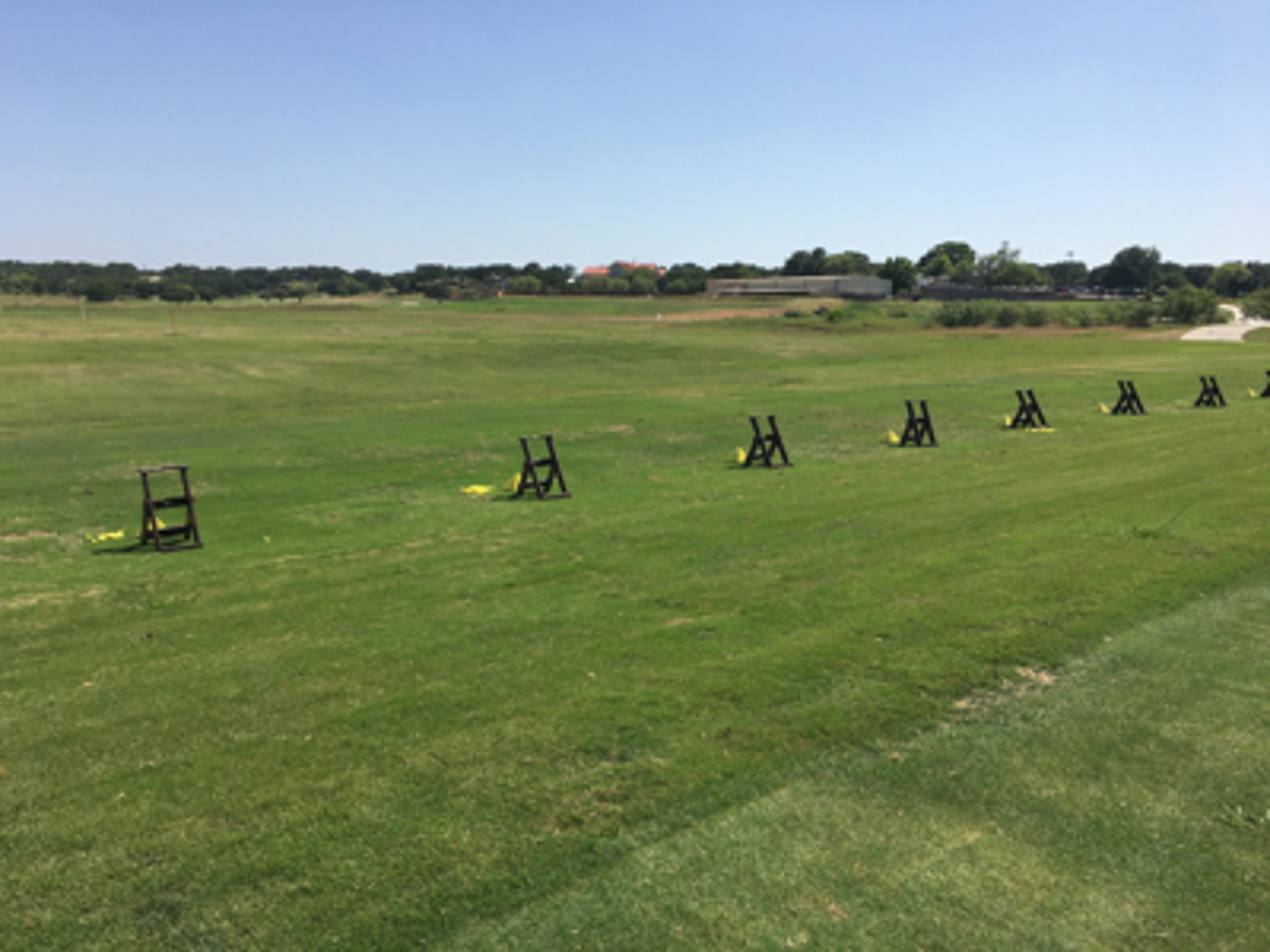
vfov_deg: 48.2
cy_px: 476
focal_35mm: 29
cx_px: 635
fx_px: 1064
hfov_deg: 61.7
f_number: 2.2
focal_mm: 4.15
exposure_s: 1/2404
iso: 25
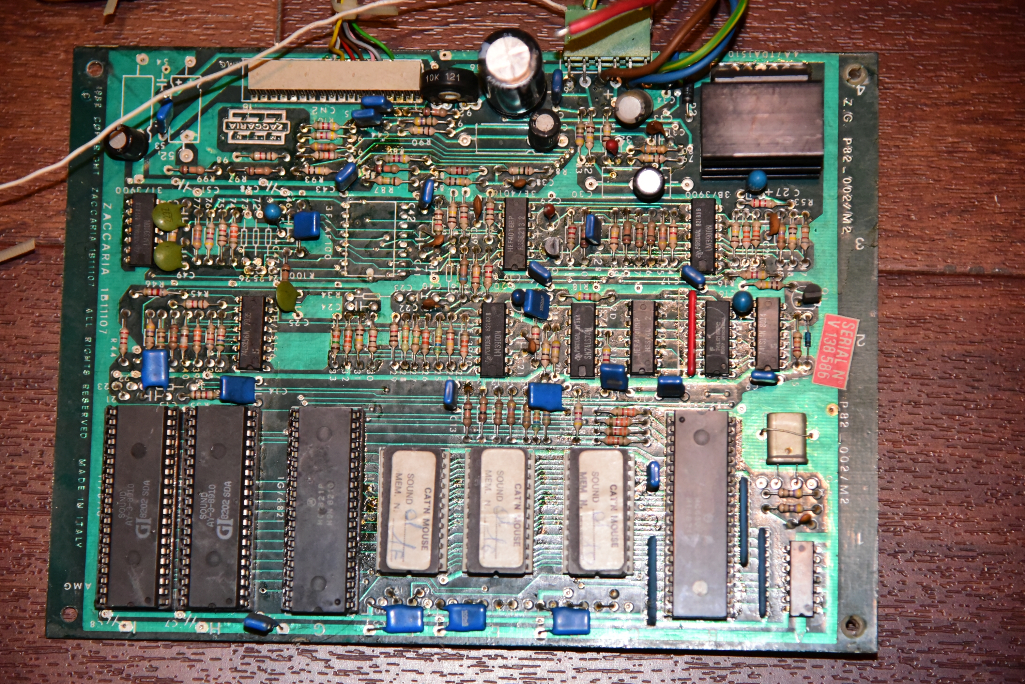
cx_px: 512
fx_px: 3418
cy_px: 342
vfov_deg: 11.4
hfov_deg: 17.1
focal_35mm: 120
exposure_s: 1/200
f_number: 4
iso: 5000
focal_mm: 120
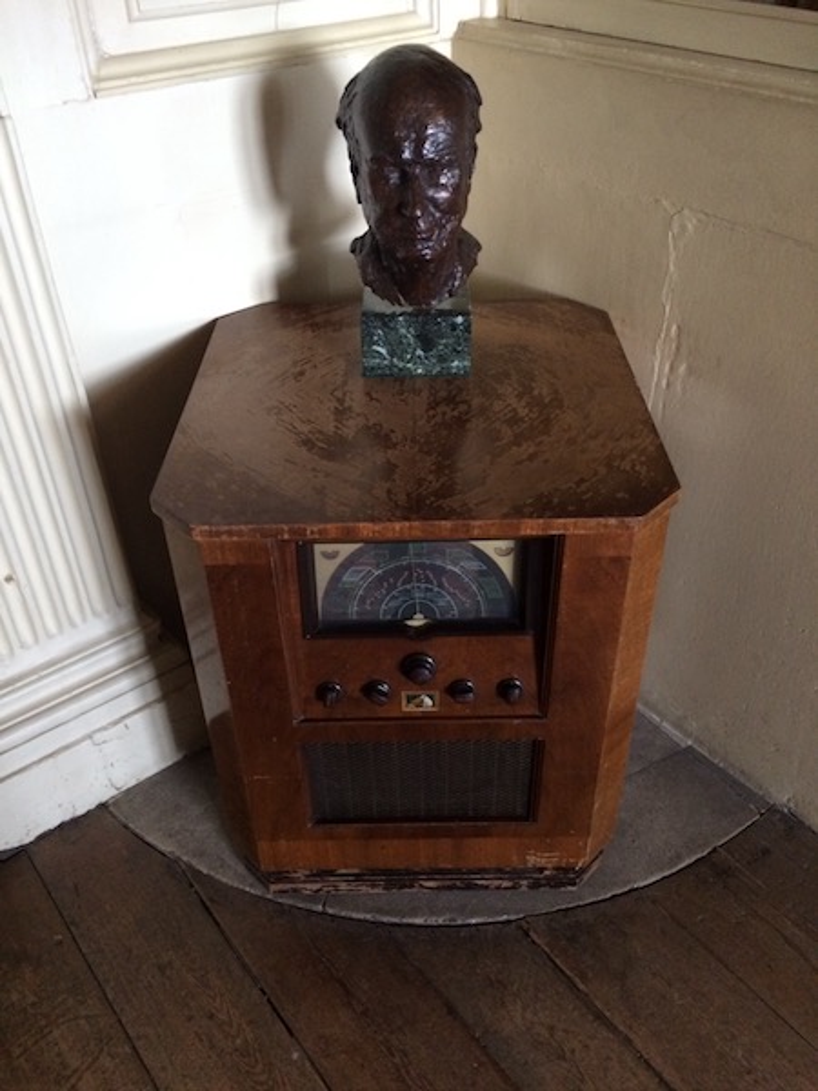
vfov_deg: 61.7
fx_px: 914
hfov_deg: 48.2
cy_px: 546
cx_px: 409
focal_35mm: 29
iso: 320
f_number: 2.2
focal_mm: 4.15
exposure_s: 1/17
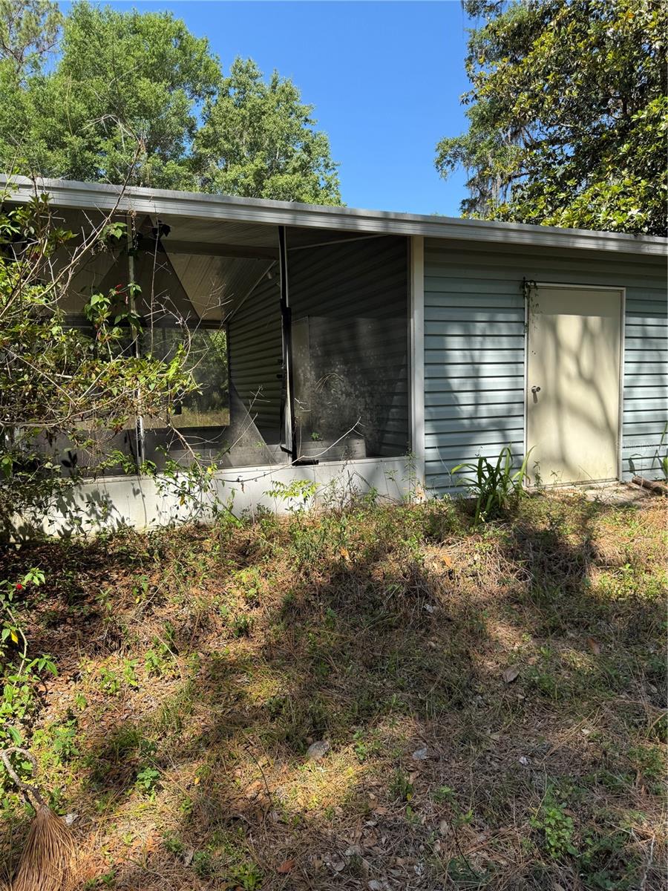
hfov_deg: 56.8
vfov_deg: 71.6
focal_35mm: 24
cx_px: 334
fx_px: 618
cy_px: 446
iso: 80
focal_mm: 6.76
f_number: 1.78
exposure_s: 1/1366
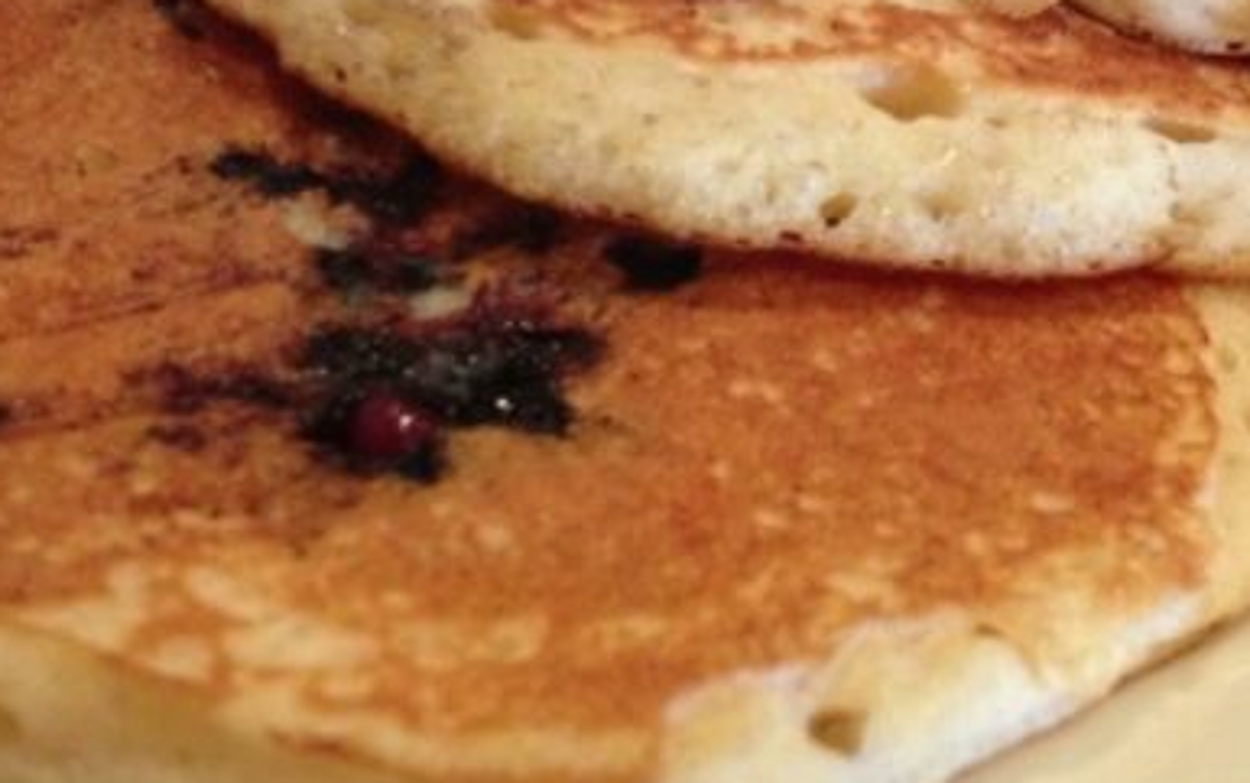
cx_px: 799
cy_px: 76
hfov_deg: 28.1
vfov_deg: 17.6
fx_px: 2488
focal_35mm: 73
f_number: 2.4
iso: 200
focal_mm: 4.28
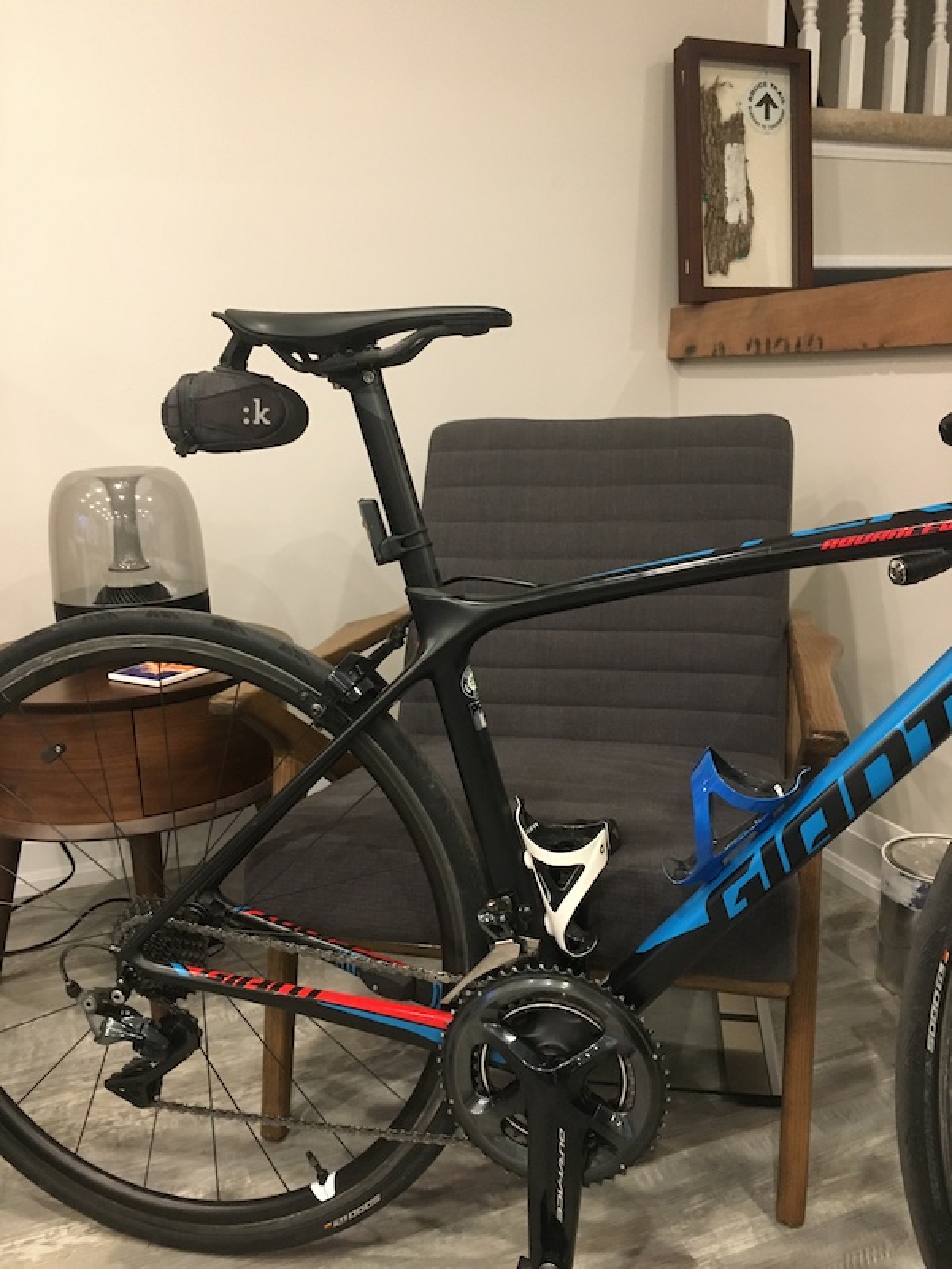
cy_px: 634
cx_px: 476
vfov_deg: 61.7
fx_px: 1063
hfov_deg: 48.2
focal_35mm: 29
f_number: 2.2
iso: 200
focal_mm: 4.15
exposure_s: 1/15
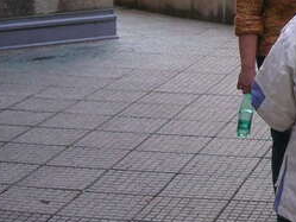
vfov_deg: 12.2
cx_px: 408
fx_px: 1018
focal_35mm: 119
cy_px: -34
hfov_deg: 15.6
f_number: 2.8
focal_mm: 6.1
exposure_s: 1/350
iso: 50
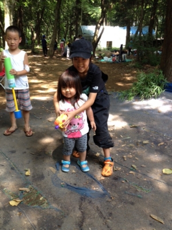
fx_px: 232
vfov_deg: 52.6
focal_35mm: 35
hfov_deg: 40.7
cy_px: 115
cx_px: 86
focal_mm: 4.28
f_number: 2.4
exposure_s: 1/60
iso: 64
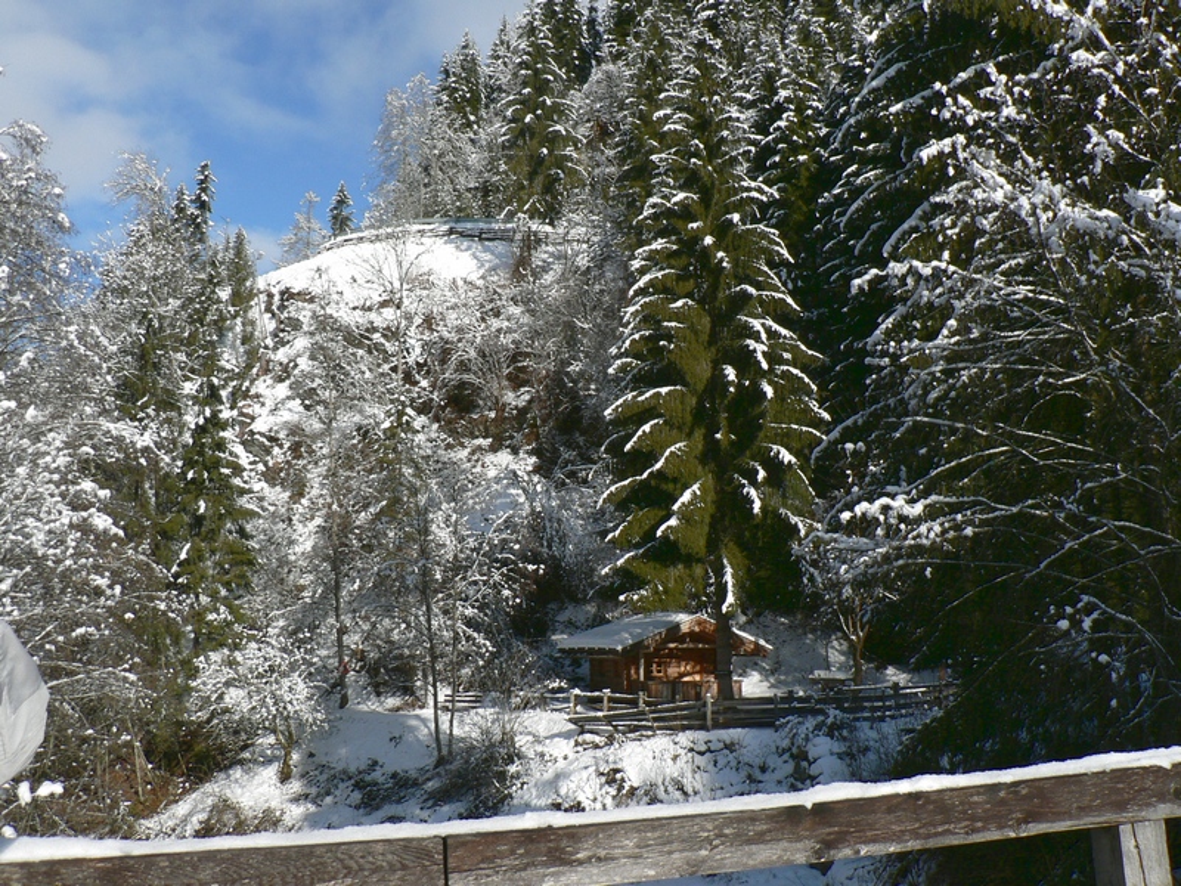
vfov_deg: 39.7
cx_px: 590
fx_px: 1228
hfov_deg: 51.4
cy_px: 443
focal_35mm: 36
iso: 80
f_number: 4.5
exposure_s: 1/800
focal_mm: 6
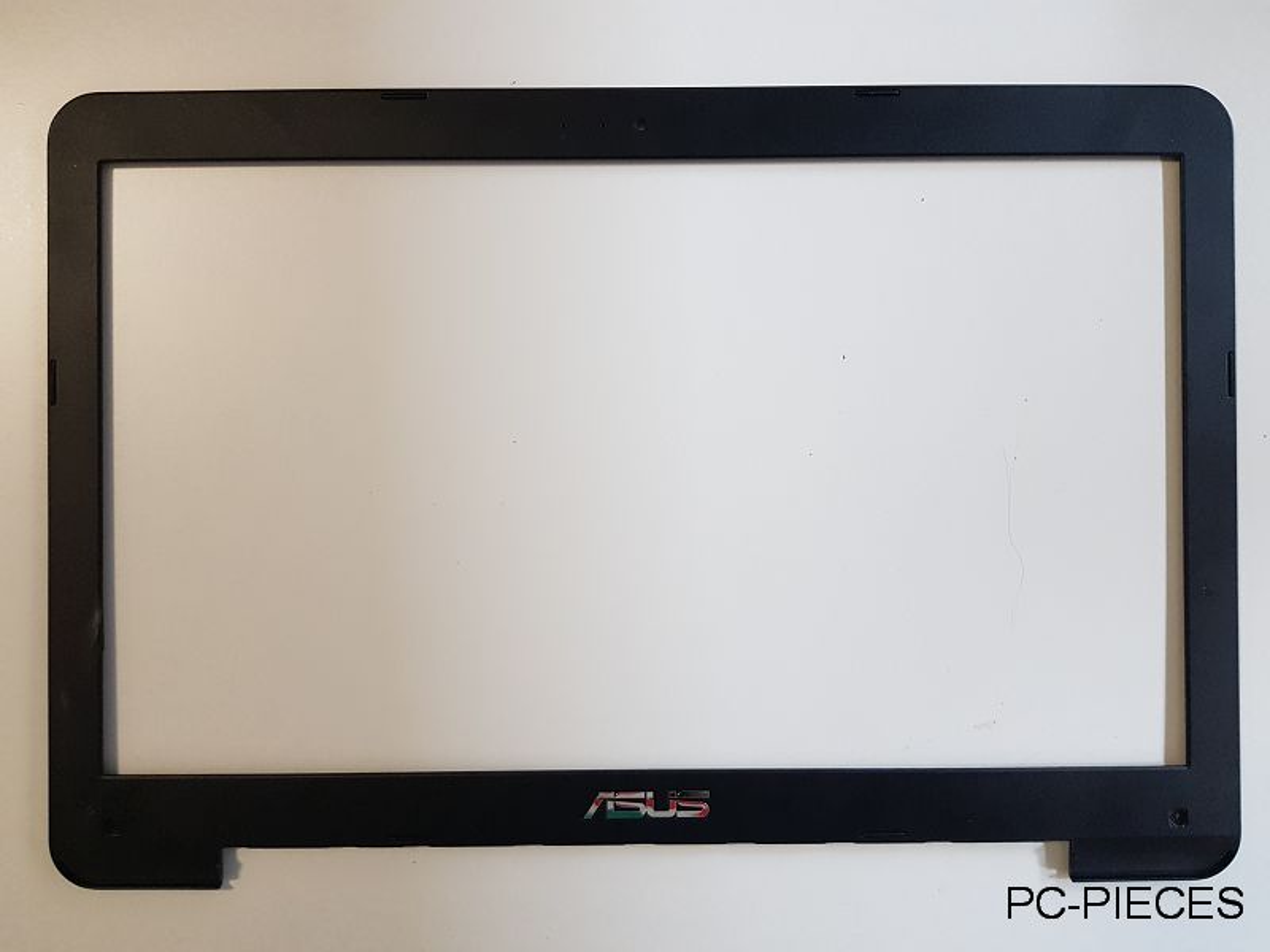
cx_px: 635
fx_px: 954
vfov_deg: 53.1
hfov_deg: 67.3
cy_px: 476
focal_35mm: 26
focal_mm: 4.2
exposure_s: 1/50
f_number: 1.7
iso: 200
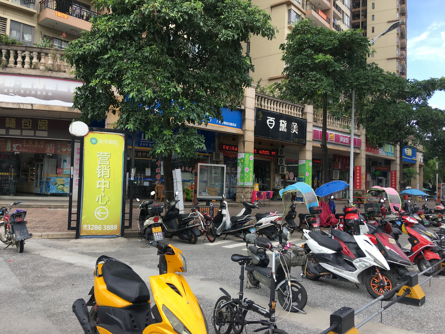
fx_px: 373
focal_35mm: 29
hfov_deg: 61.7
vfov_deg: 48.2
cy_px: 167
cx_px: 222
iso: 25
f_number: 2.2
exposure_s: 1/523
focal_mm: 4.15
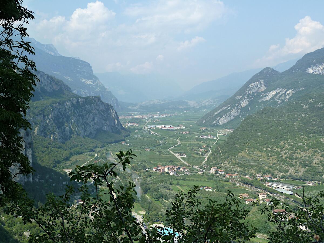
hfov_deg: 42.9
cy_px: 122
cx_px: 162
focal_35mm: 44
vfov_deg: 32.9
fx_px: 412
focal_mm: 7.3
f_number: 4.5
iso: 125
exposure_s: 1/400
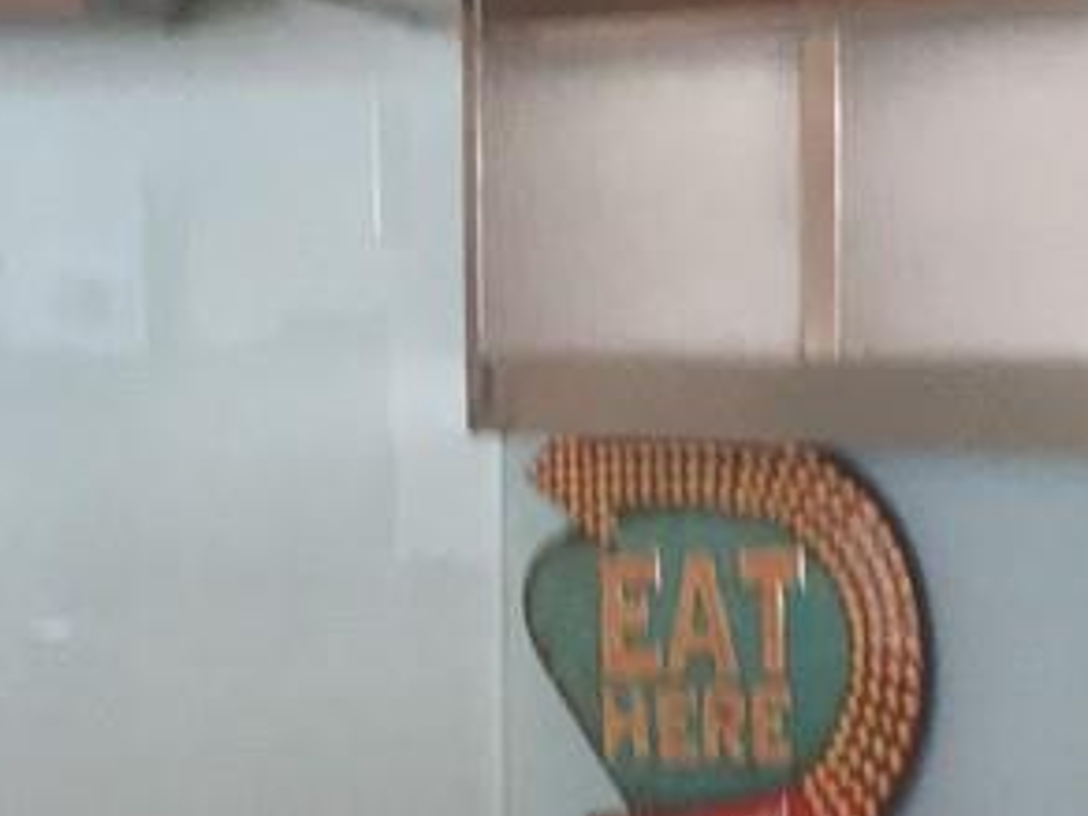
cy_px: 727
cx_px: 238
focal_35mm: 170
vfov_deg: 8.7
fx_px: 5343
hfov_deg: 11.6
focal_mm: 3.3
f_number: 2.4
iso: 80
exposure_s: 1/30
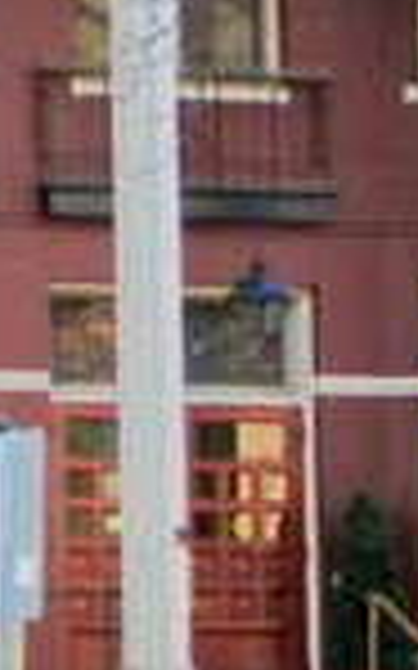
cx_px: -454
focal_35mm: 284
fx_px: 5181
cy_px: -166
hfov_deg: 4.5
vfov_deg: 7.3
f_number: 4
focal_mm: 9
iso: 250
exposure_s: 1/160
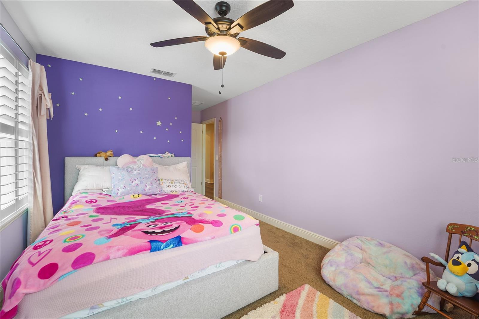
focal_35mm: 14
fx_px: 186
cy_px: 160
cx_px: 240
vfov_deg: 81.2
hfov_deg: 104.3
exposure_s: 1/50
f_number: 8
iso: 200
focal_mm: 14
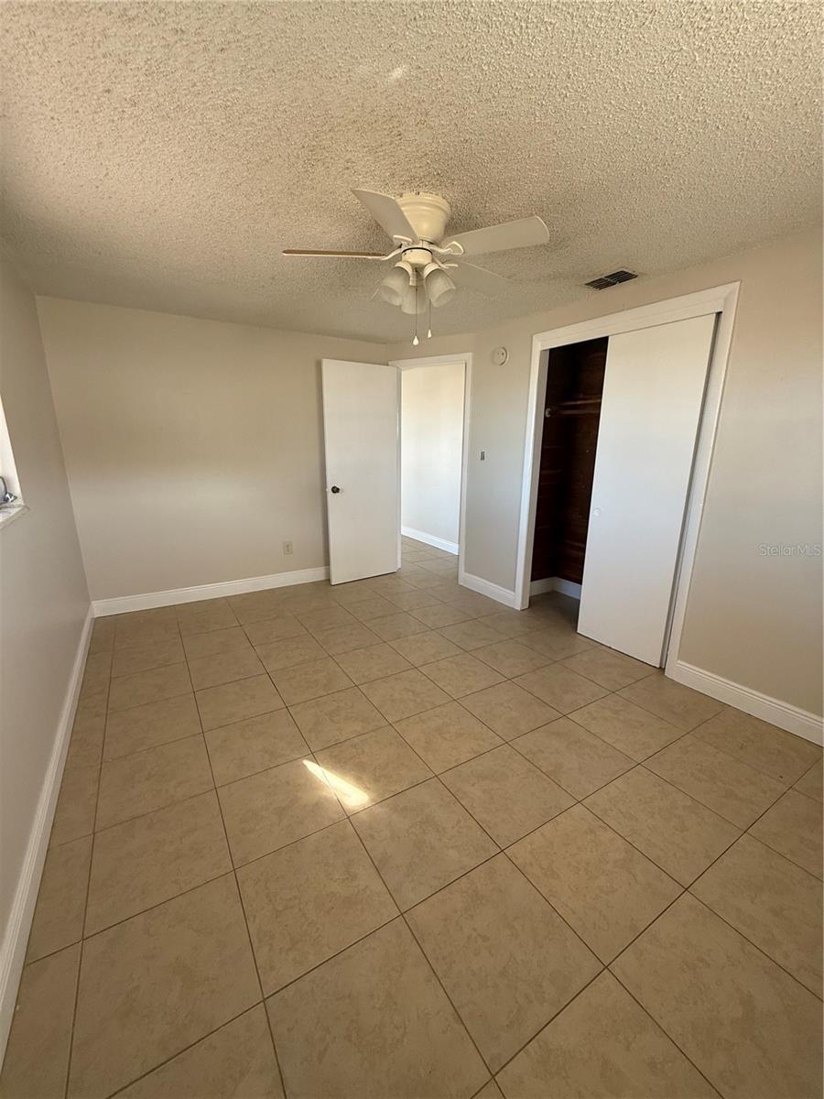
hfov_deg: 85.7
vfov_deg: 102.1
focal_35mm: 14
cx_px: 412
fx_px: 444
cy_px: 550
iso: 160
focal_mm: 2.22
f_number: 2.2
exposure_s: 1/99
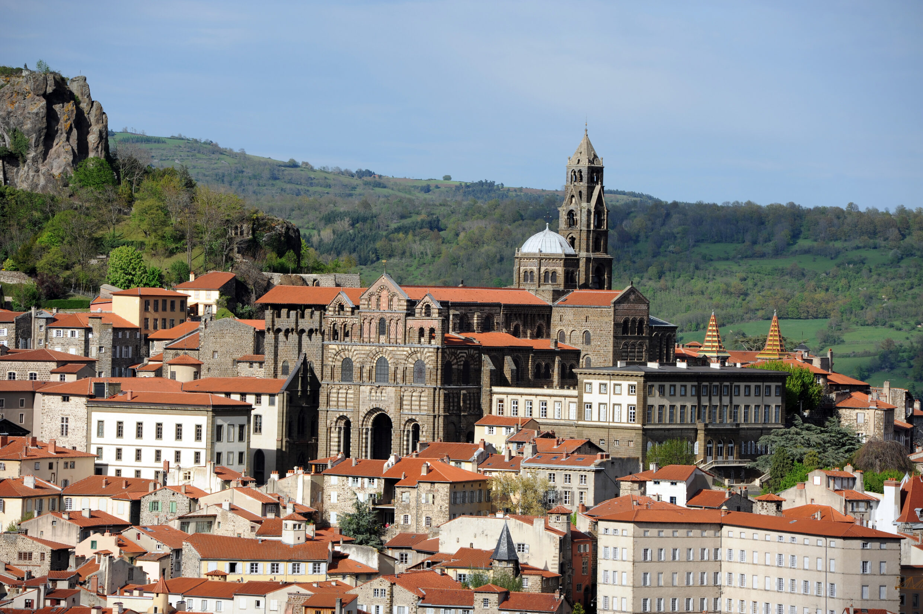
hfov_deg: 10.3
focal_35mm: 200
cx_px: 462
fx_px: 5124
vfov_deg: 6.9
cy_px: 307
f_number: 8
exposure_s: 1/500
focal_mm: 200
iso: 200
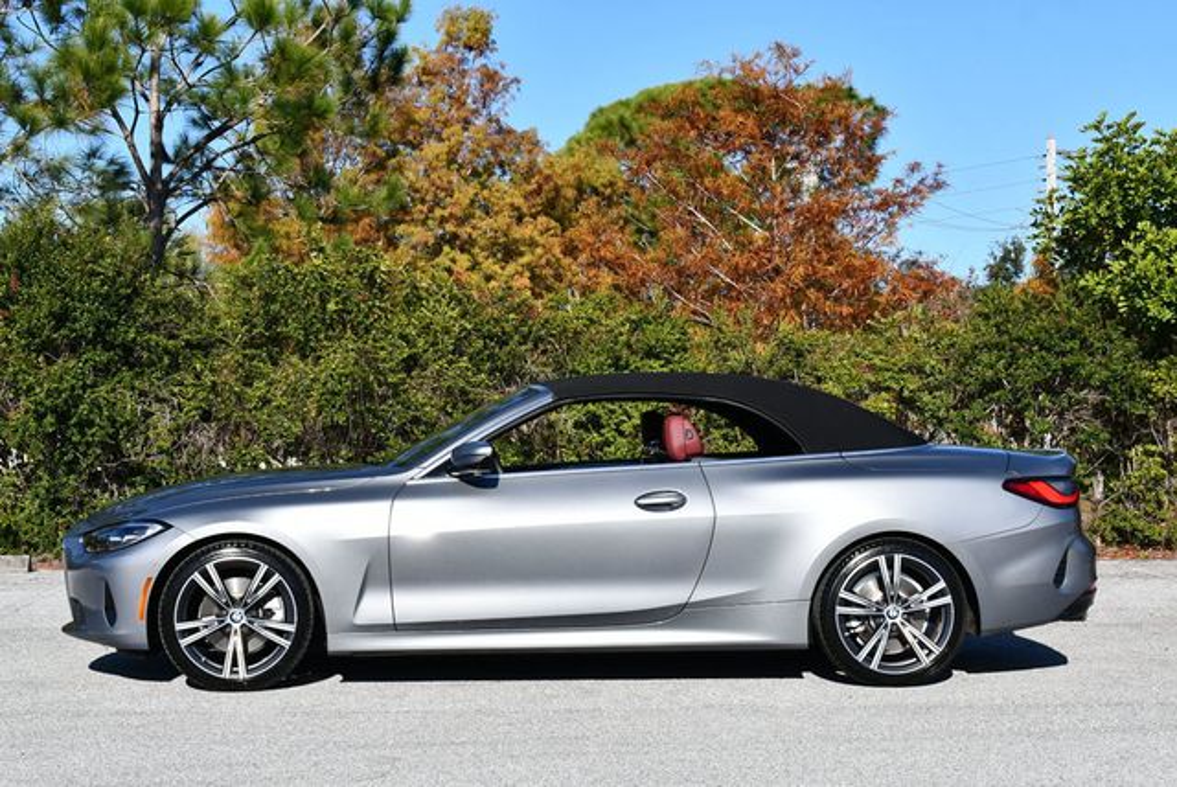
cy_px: 394
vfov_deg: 20.1
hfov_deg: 29.6
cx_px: 588
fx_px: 2225
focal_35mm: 68
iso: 100
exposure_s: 1/320
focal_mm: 34
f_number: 9
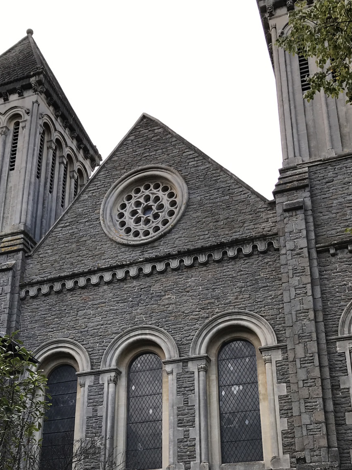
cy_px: 364
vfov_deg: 39.1
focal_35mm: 47
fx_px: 637
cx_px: 153
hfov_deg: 30.8
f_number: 1.8
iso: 20
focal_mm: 3.99
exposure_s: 1/523
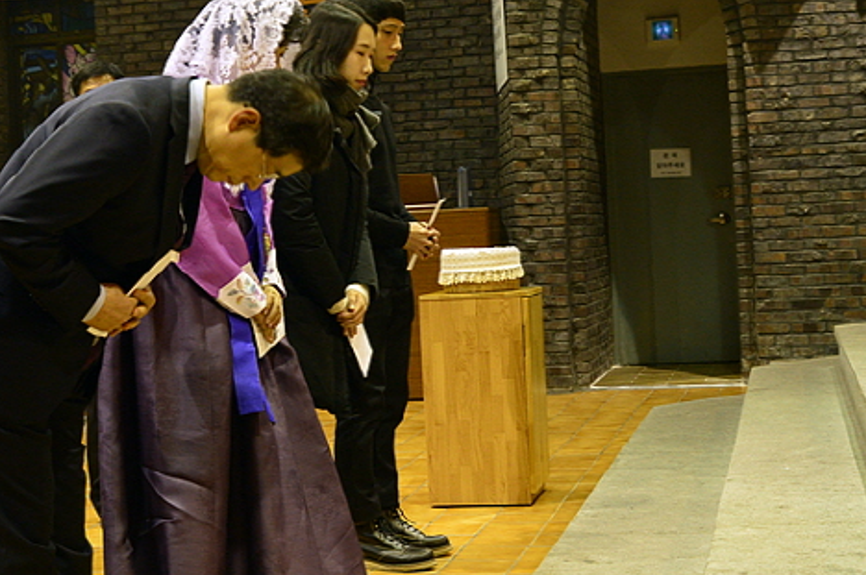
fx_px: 1682
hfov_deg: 28.9
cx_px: 403
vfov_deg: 19.4
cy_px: 236
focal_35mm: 70
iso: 2000
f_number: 4
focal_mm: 32
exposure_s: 1/60
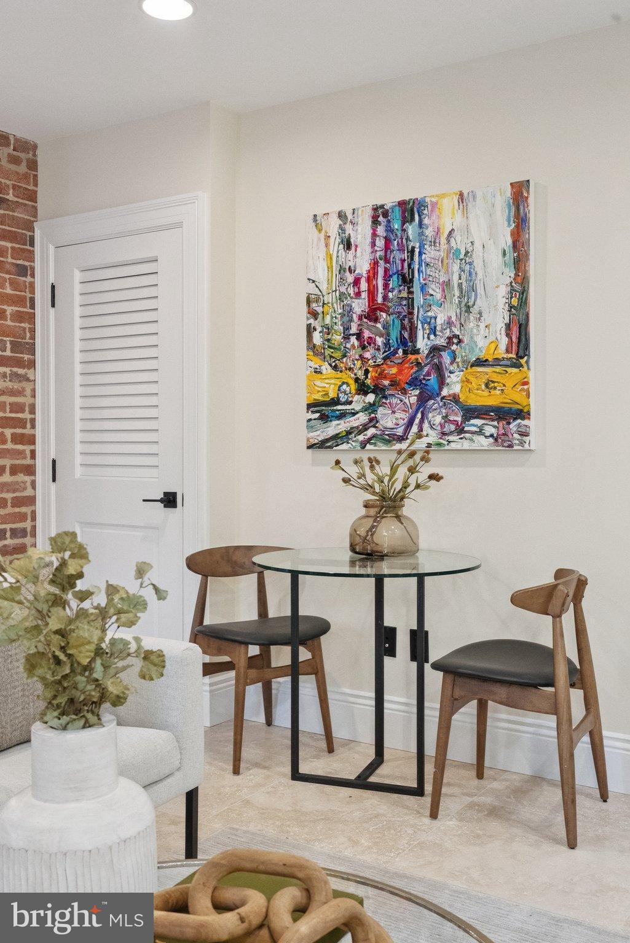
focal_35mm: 34
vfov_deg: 55.1
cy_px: 472
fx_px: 905
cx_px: 315
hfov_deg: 38.4
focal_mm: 34.5
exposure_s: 1/160
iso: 8000
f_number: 8
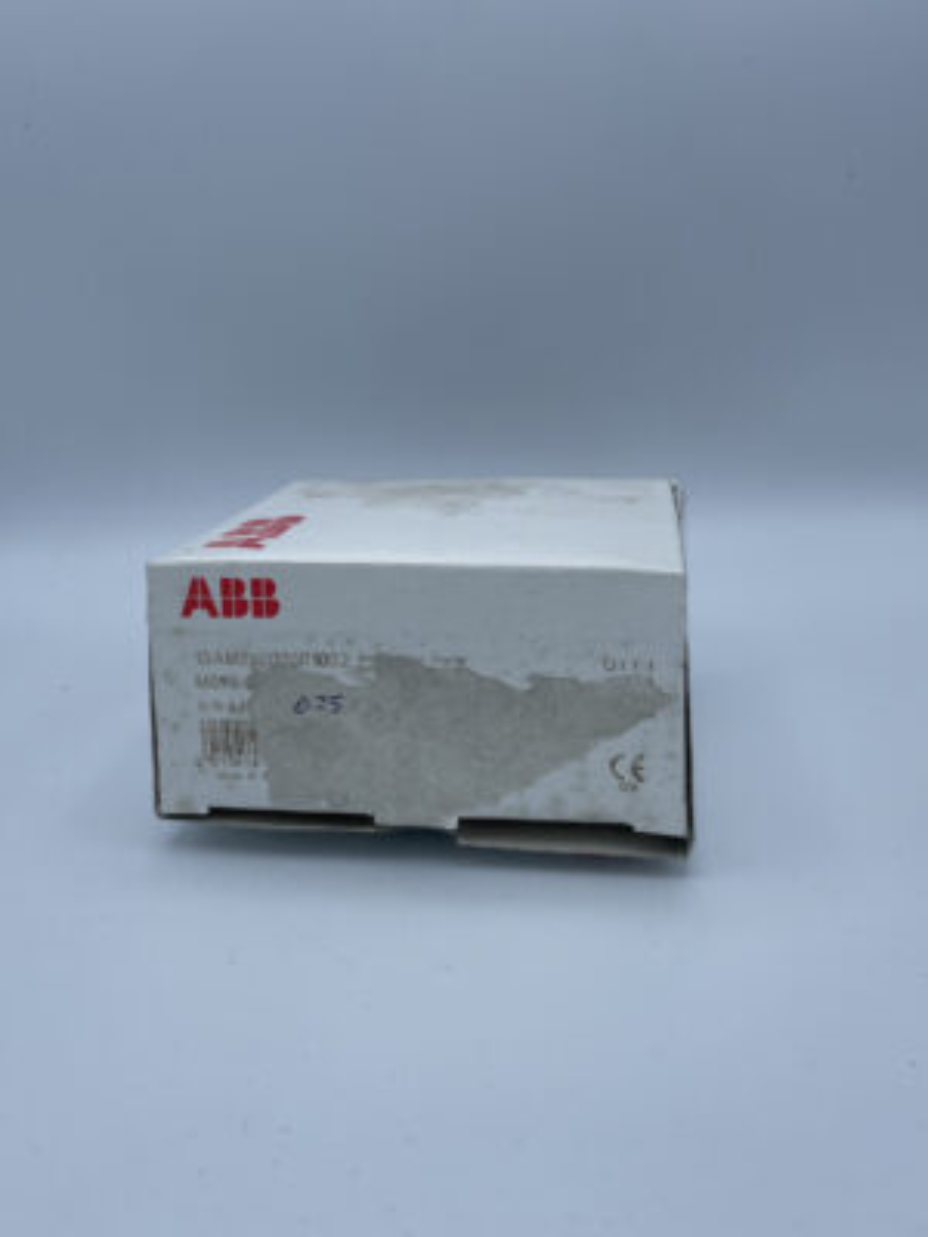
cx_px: 464
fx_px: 929
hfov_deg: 53.1
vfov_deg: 67.3
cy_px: 618
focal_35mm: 26
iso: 32
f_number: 1.6
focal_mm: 4.2
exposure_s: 1/2304
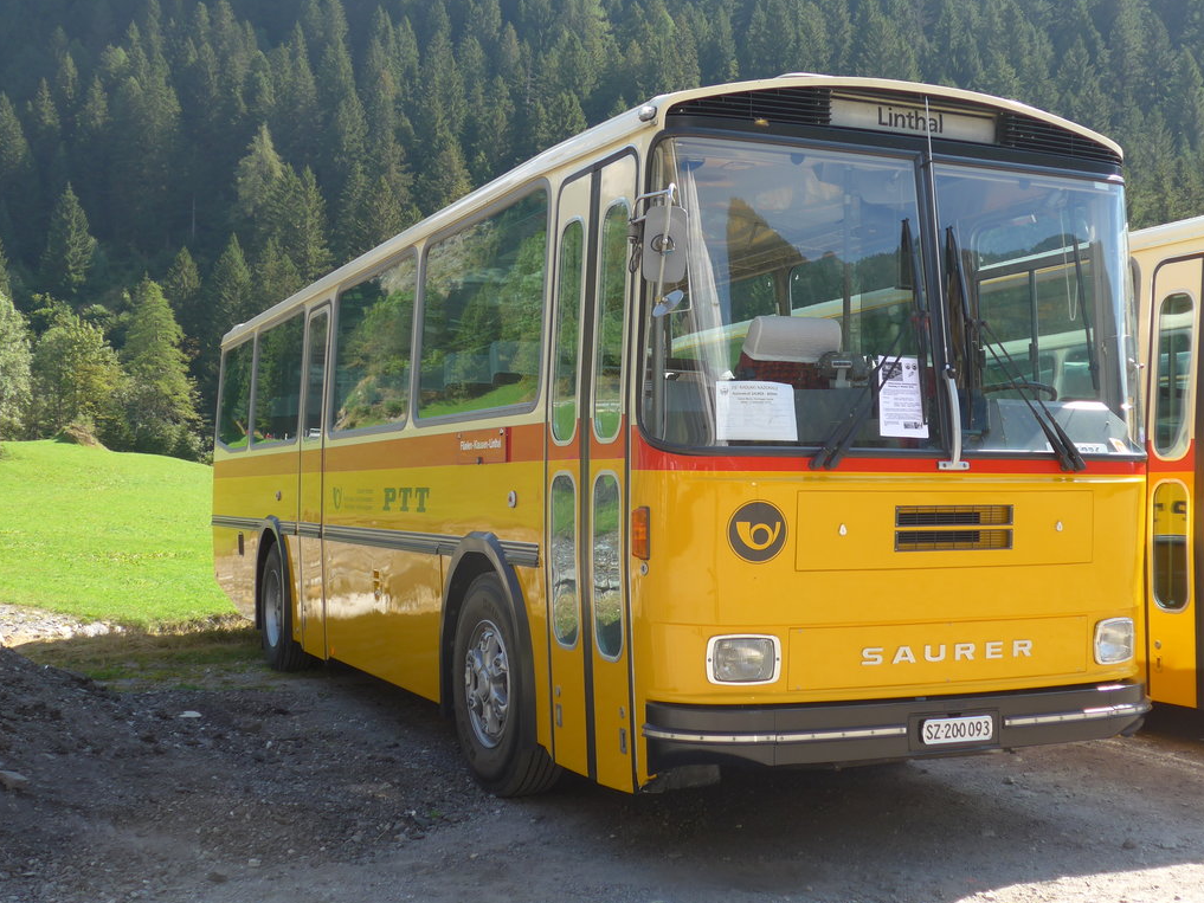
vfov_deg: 31.5
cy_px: 411
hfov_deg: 41.1
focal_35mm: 46
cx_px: 688
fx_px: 1600
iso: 80
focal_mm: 8
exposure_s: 1/400
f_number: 2.8
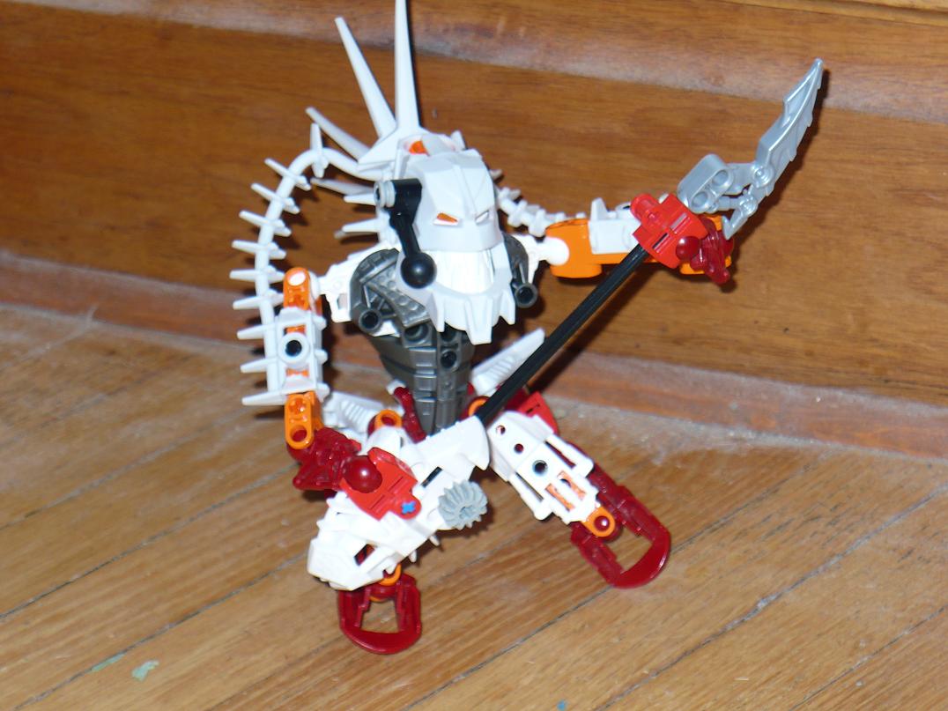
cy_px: 356
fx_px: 3232
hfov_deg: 16.7
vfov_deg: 12.6
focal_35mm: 118
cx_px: 474
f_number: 3.7
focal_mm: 19.4
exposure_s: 1/30
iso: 100
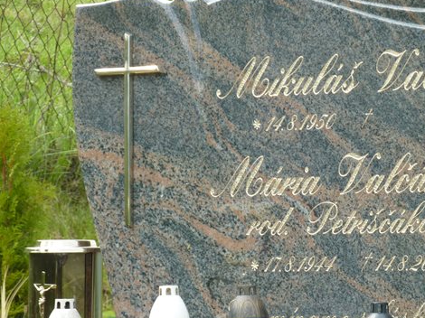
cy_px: 207
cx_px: 318
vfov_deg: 6.8
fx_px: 2675
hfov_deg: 9.1
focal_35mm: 218
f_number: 4.4
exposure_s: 1/160
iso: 80
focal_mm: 21
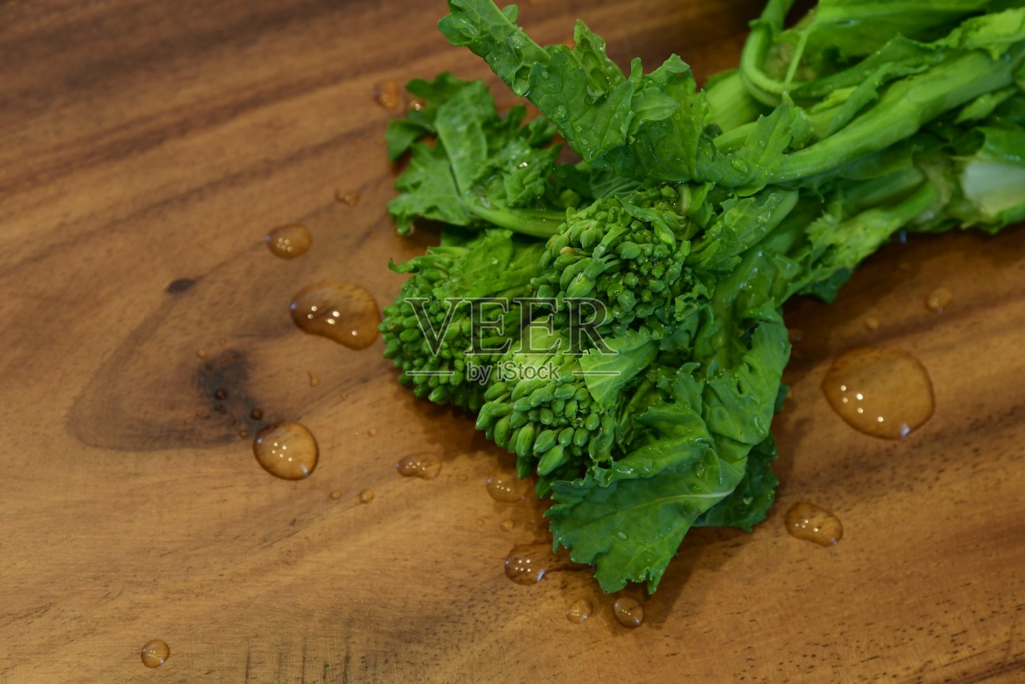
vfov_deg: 11.4
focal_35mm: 120
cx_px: 512
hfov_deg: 17.1
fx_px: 3417
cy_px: 342
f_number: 8
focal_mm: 80
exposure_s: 1/8
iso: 250
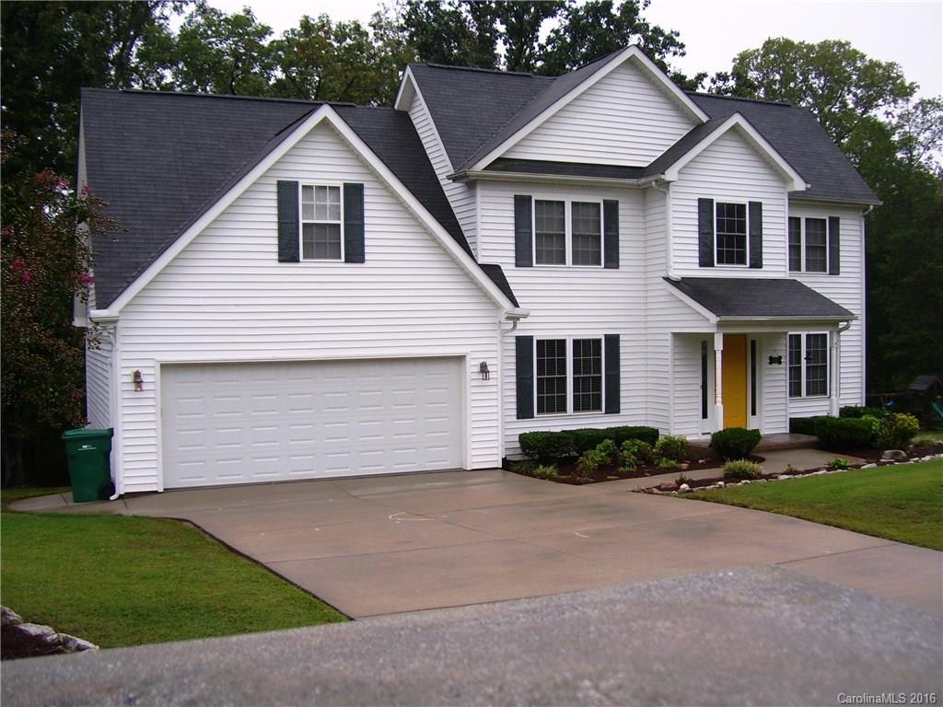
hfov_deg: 50.1
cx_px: 472
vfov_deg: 38.7
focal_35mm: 37
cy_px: 354
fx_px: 1008
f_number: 2.7
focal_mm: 6
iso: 80
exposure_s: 1/90
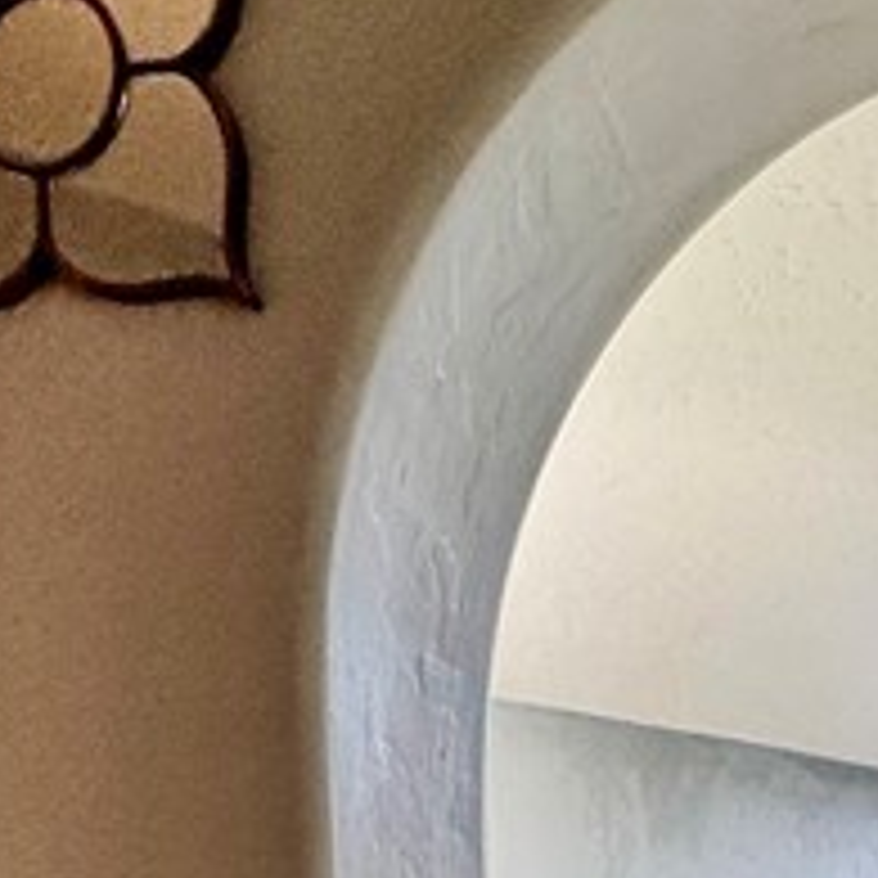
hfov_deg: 23.2
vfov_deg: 20.7
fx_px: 1865
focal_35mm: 65
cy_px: 1468
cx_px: 1166
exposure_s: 1/60
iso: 250
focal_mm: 2.22
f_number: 2.2
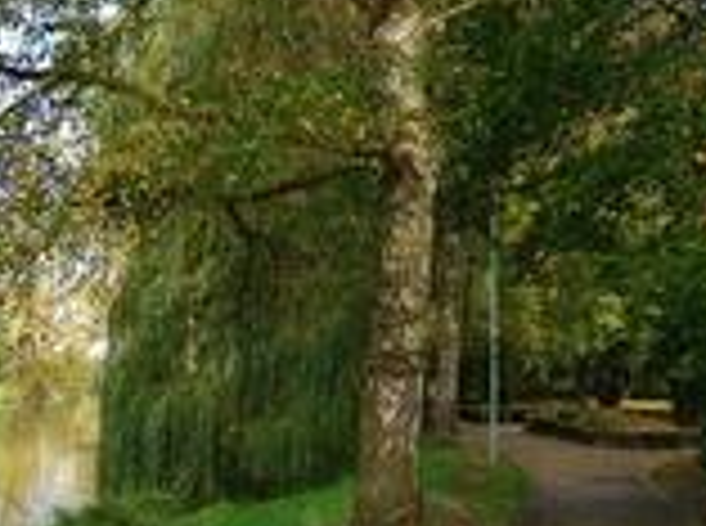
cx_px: 522
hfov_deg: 27.9
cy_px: -81
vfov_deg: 20.1
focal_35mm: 69
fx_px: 1404
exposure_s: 1/382
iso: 50
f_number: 1.8
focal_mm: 3.88
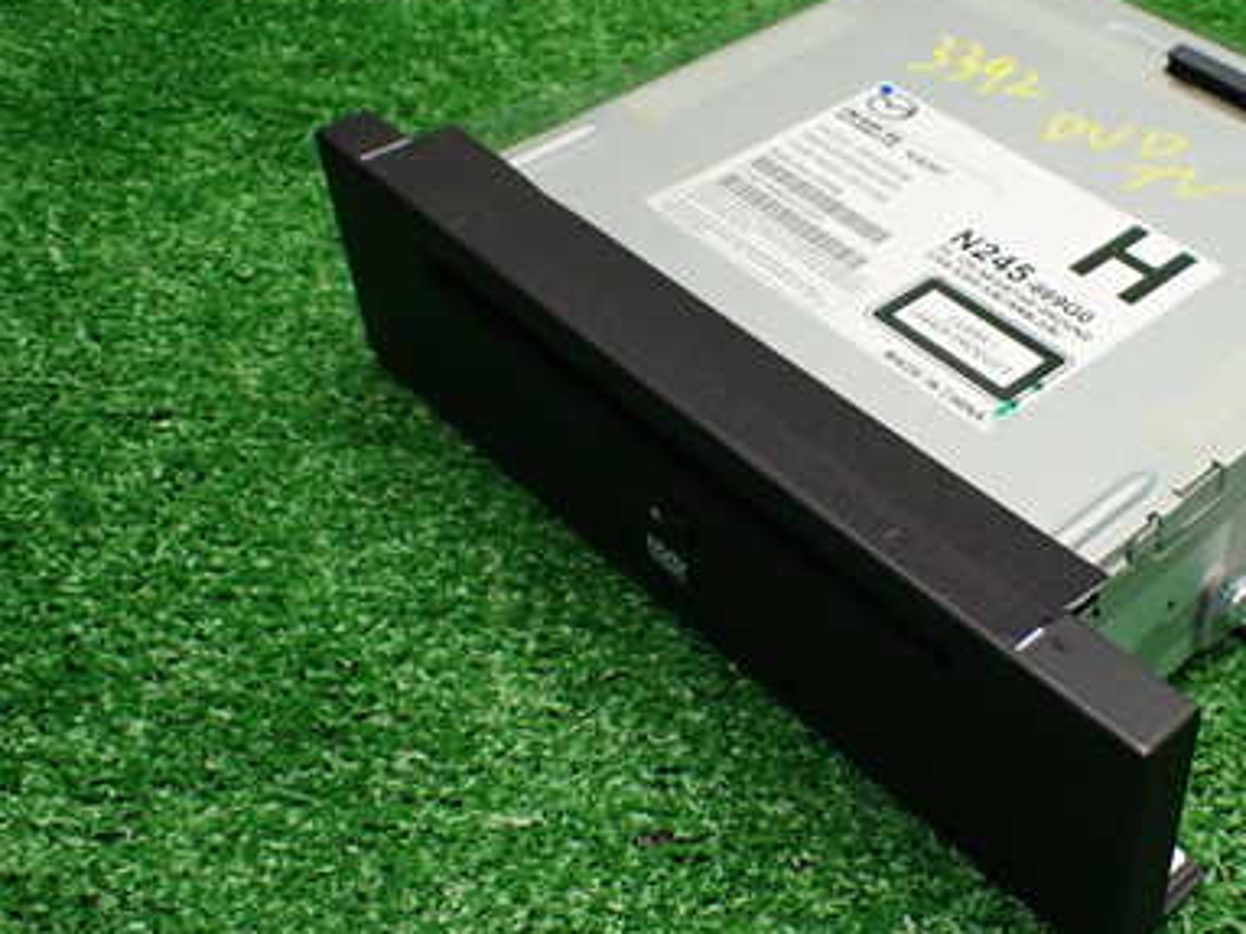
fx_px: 1691
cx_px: 921
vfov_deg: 30.8
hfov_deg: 39.5
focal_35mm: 47
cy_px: 423
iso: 400
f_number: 2.3
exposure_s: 1/125
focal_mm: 5.4
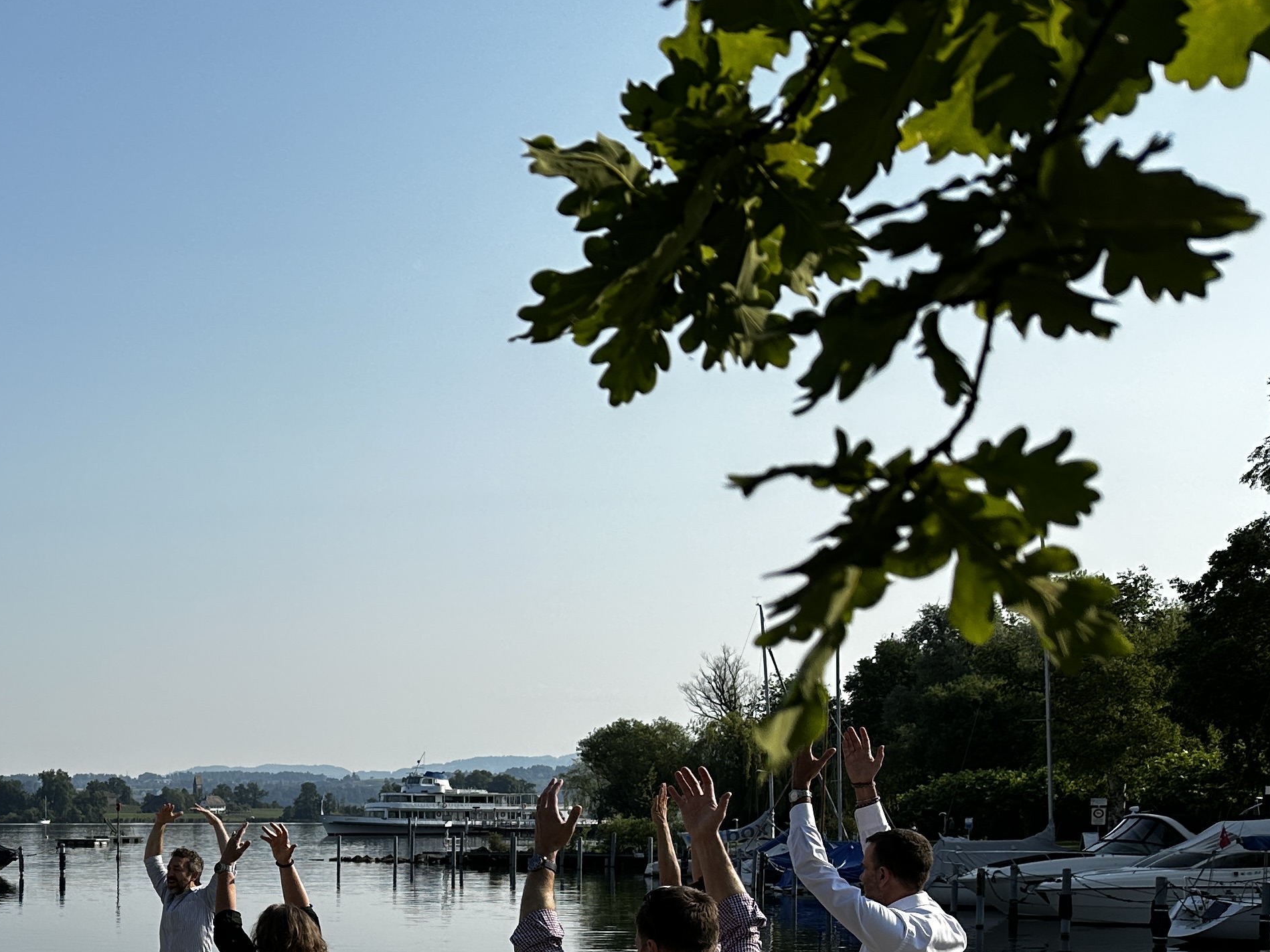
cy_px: 891
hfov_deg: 34.1
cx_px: -9
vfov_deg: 27.3
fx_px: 1871
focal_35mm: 51
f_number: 1.78
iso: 80
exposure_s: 1/6211
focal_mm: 6.86
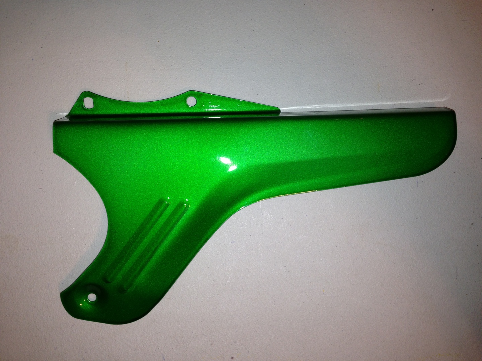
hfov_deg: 55.4
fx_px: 459
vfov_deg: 42.9
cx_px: 241
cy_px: 180
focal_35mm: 33
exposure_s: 1/48
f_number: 2.4
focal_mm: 4.13
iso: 50
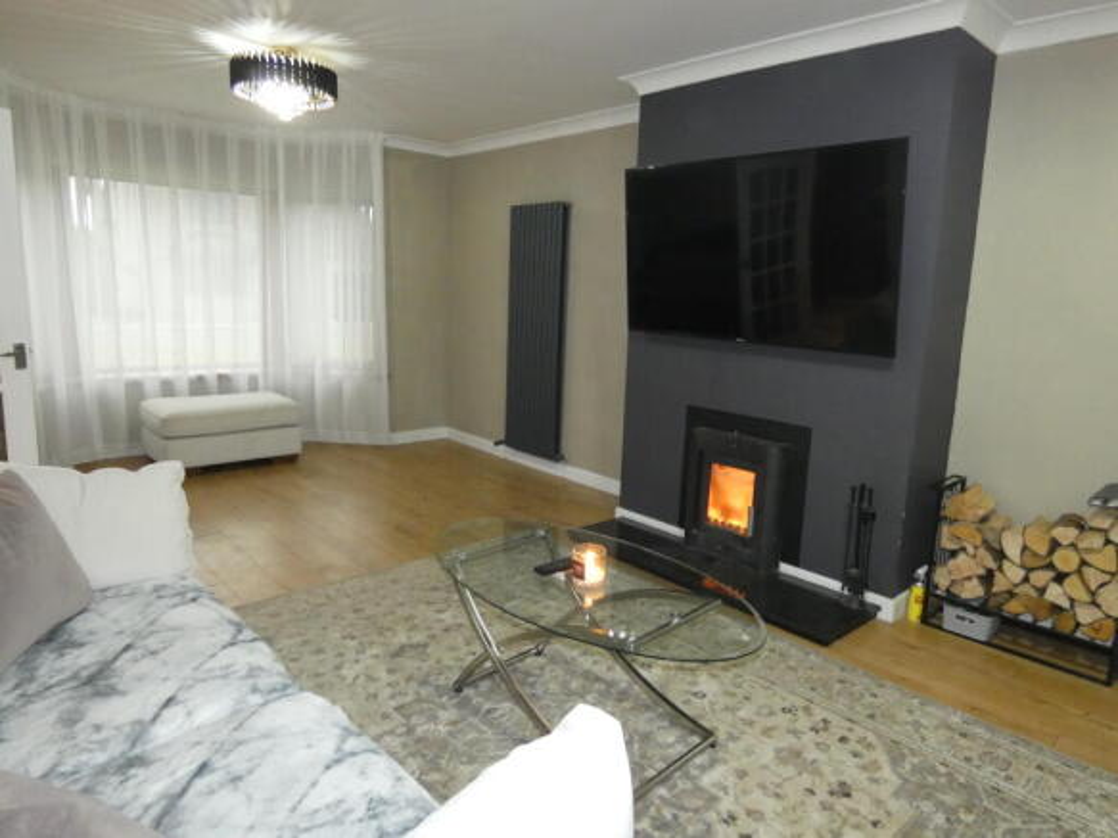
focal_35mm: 22
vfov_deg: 61.1
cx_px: 559
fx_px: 710
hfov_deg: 76.4
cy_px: 419
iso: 800
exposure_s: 1/60
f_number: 2.9
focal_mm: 3.9
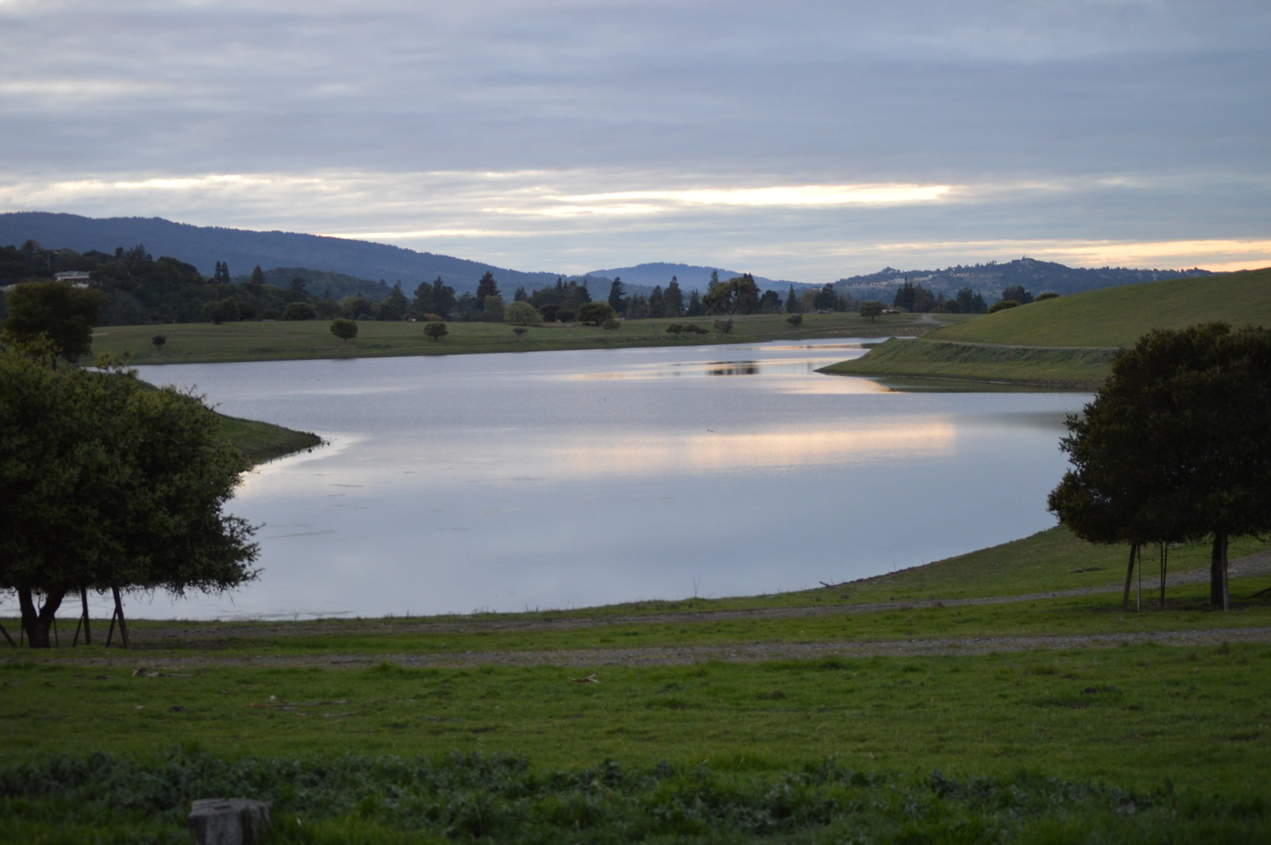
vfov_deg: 16.5
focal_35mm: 82
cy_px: 422
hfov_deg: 24.6
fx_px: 2910
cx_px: 636
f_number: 4
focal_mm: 55
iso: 400
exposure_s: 1/60
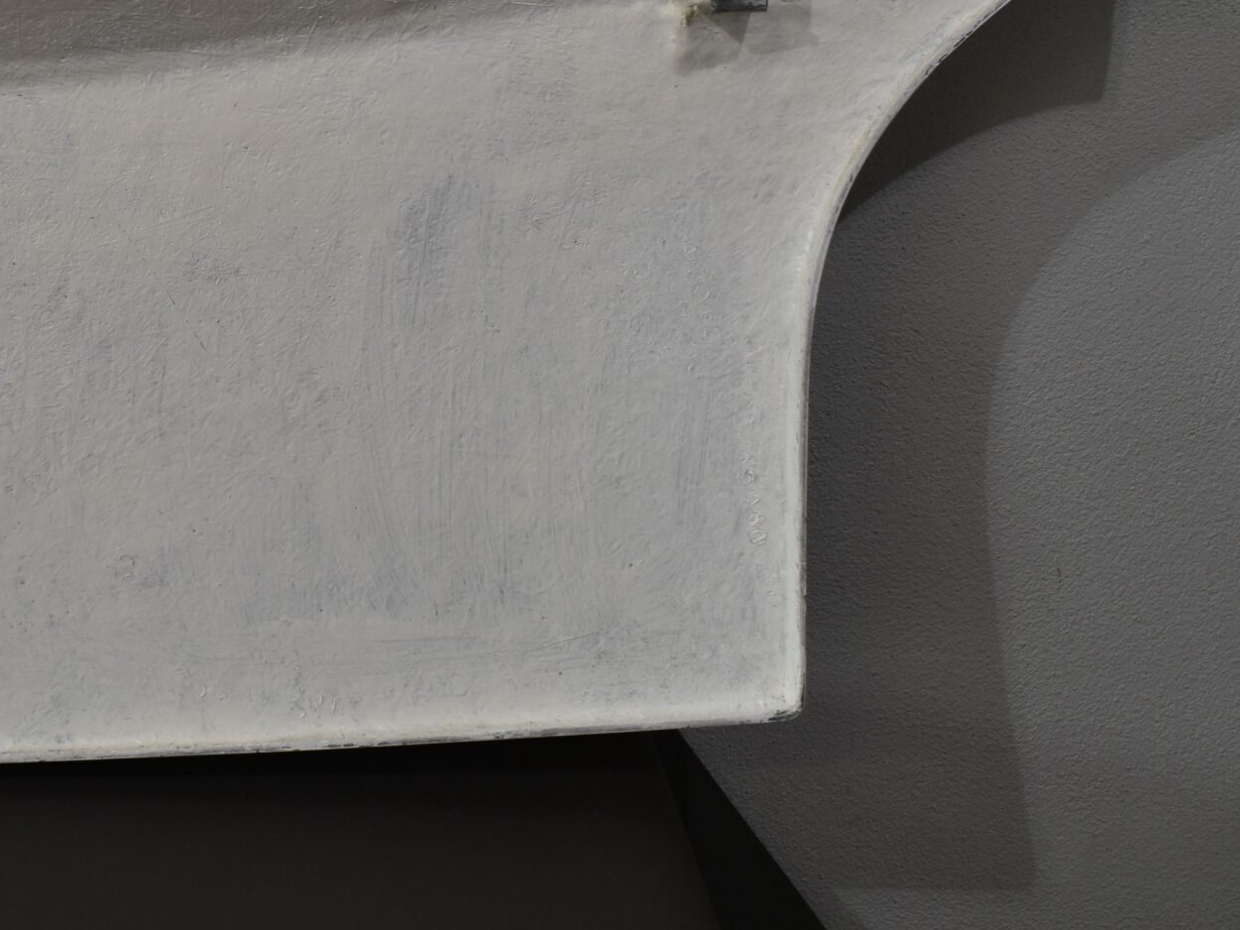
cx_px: 326
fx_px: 2220
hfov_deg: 30.7
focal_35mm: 62
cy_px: 191
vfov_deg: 23.3
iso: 200
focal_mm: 21
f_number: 6.3
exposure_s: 1/160
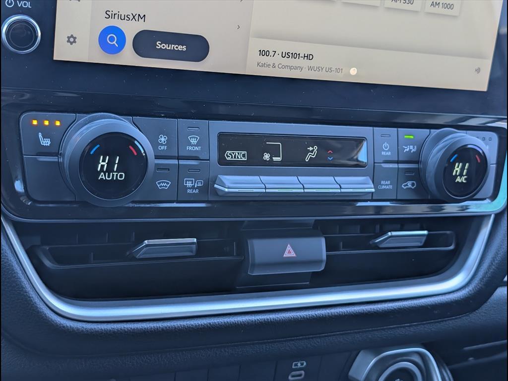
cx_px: 254
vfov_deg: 29.7
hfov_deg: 38.9
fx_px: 719
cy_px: 190
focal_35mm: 49
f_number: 1.68
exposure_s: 1/152
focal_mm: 6.9
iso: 153
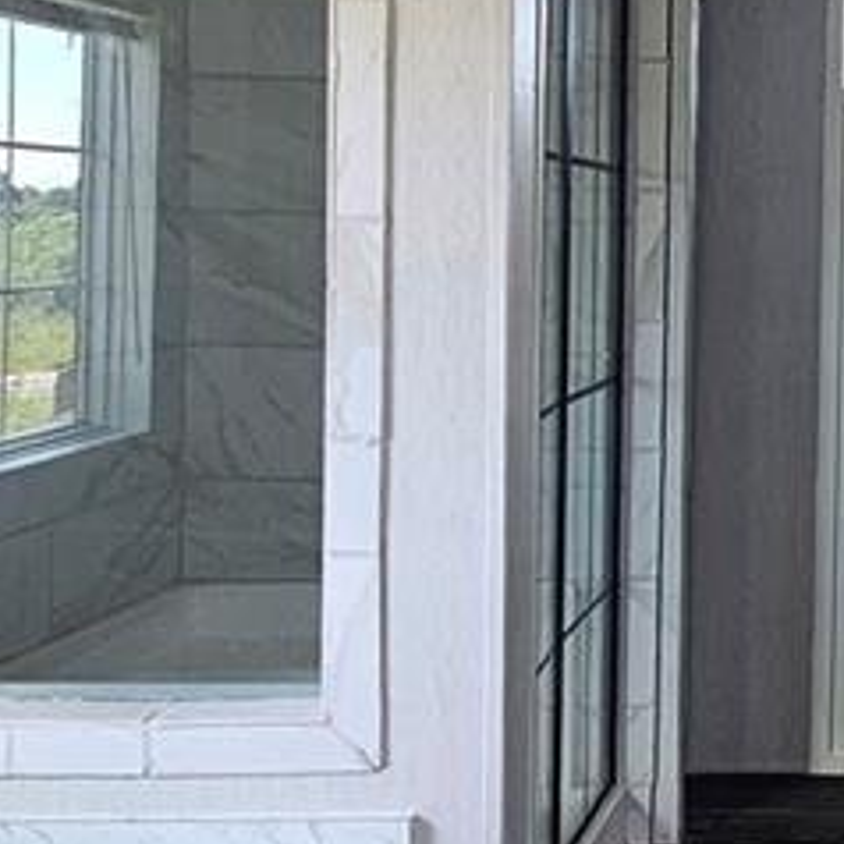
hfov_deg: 25.6
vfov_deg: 29.4
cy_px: 319
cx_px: 1082
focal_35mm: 58
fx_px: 1600
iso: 80
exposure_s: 1/77
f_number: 2.2
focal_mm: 2.2
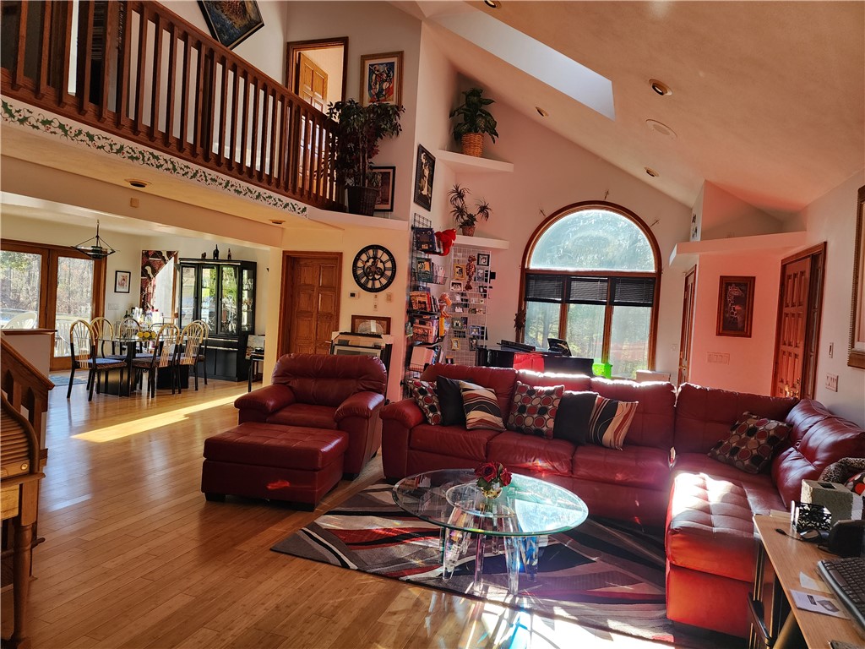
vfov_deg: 58.9
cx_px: 432
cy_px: 324
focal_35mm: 23
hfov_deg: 73.9
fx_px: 575
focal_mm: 6.4
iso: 125
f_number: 1.8
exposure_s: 1/180
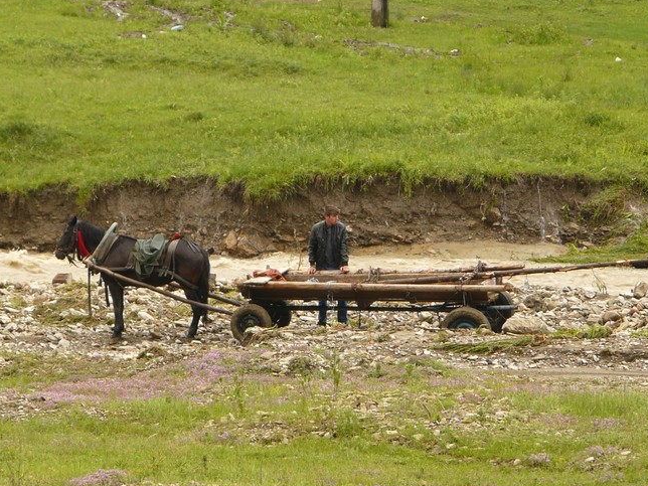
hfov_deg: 7.2
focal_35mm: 277
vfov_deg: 5.4
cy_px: 232
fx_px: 5185
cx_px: 368
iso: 100
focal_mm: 28.8
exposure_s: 1/60
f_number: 3.6
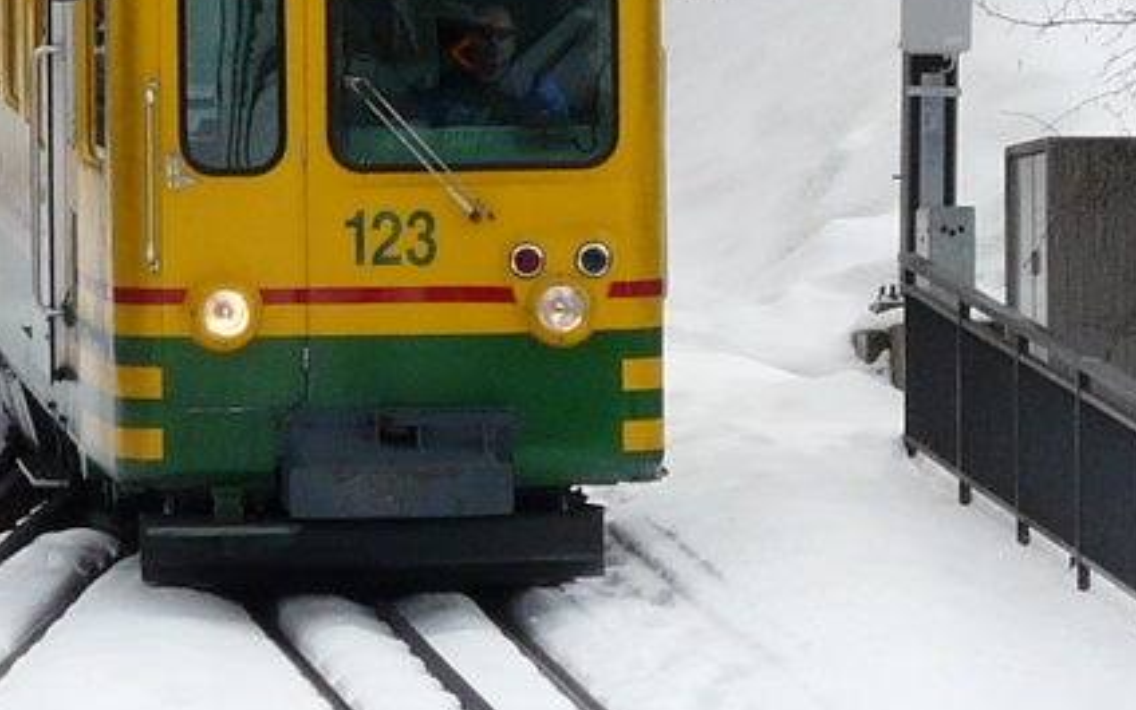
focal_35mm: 323
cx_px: 171
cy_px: -149
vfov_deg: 4.1
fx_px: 10000
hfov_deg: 6.5
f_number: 5.6
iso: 100
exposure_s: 1/500
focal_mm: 21.1
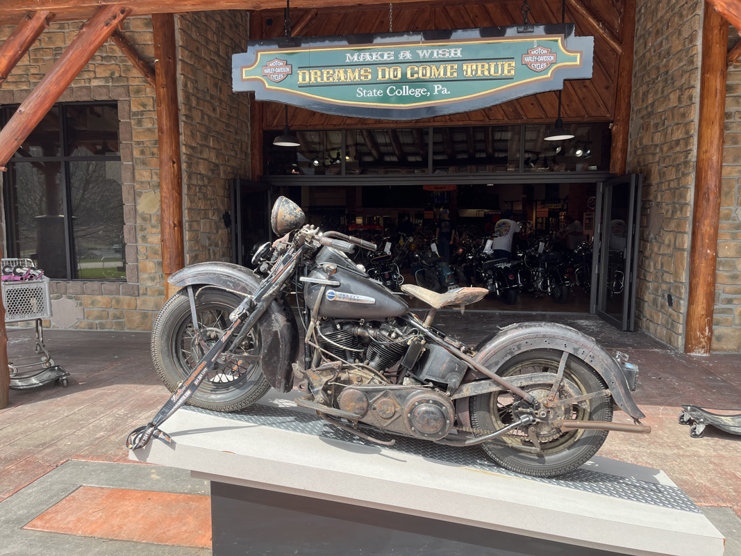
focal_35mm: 26
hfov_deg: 67.3
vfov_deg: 53.1
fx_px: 557
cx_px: 370
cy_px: 278
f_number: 1.6
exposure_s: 1/864
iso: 50
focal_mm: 5.1
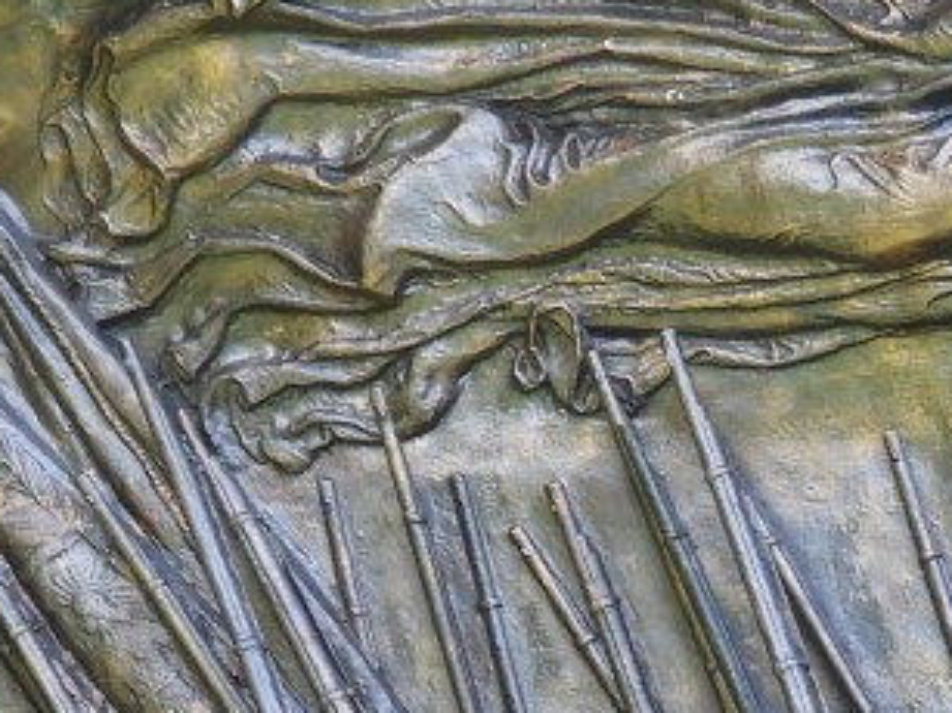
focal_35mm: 328
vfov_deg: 4.5
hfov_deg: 6.0
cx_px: 1293
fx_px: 9017
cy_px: 1026
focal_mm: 12.5
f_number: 4.5
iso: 100
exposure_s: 1/50
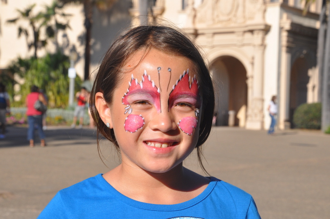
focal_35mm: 87
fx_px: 796
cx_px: 165
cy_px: 110
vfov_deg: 15.7
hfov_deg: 23.4
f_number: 11
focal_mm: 58
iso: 400
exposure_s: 1/500
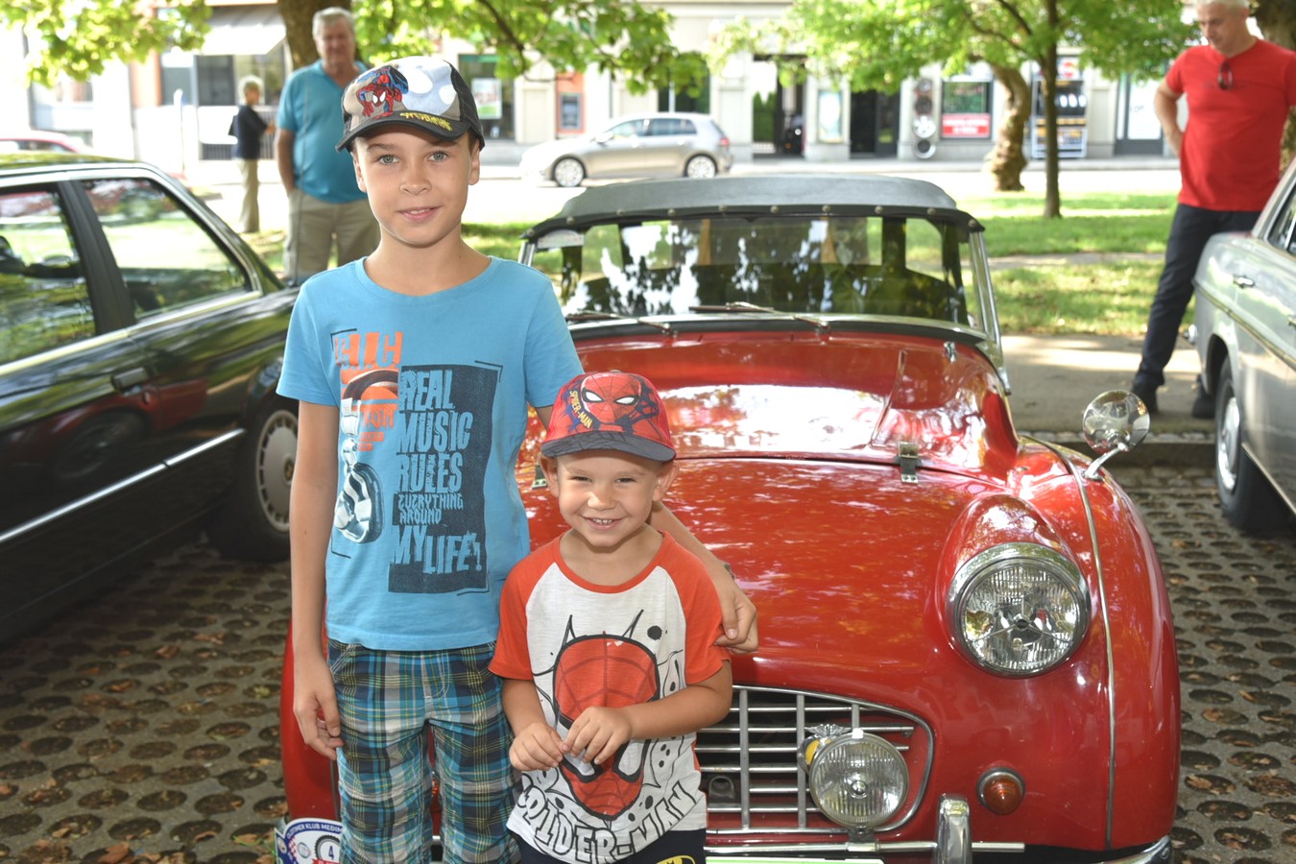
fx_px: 1584
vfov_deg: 30.5
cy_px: 432
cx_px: 648
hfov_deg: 44.5
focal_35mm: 44
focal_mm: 44
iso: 400
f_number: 5.6
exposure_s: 1/125
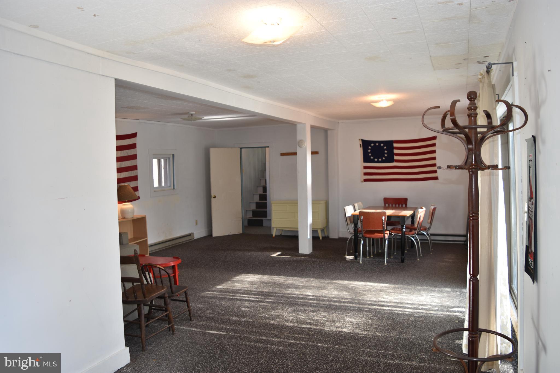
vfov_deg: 47.9
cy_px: 186
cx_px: 280
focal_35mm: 27
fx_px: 420
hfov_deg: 67.4
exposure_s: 1/40
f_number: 3.5
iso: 110
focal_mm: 18
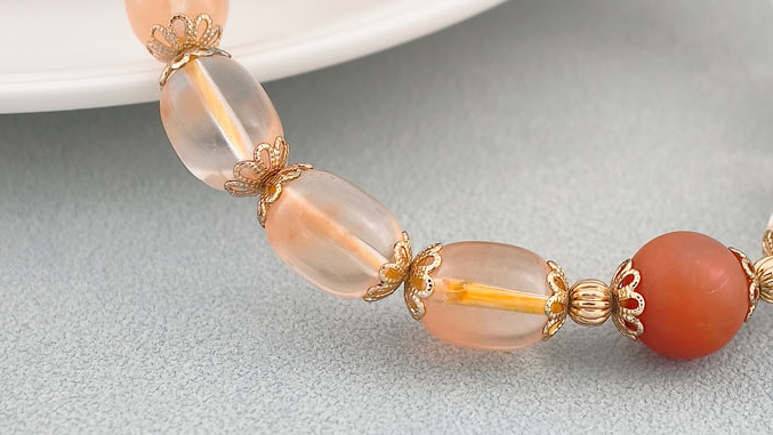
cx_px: 483
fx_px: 3239
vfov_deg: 7.7
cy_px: 10
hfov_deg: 13.6
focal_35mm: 158
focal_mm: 22.48
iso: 125
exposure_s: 1/160
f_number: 2.67
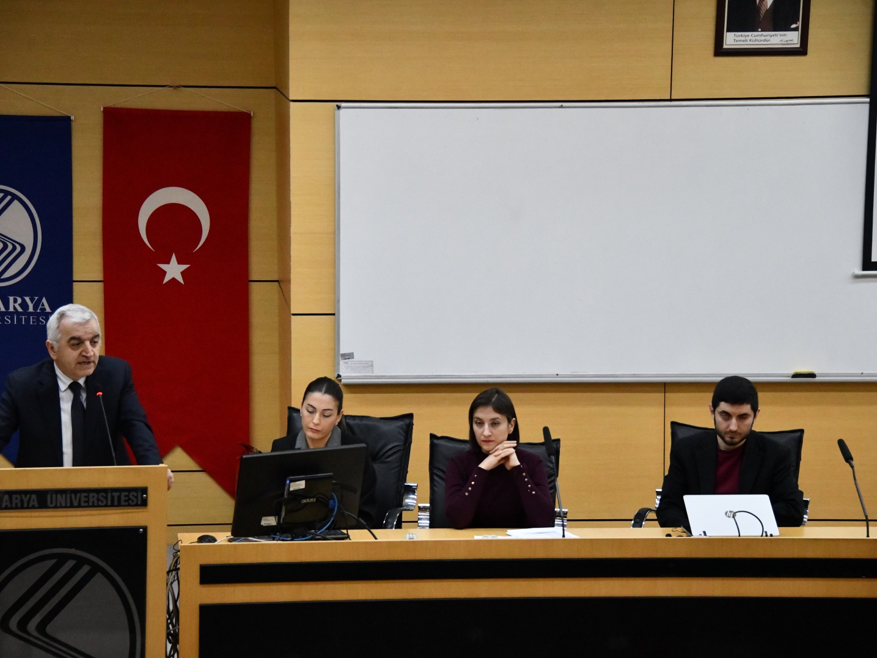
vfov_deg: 13.0
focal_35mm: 114
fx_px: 2888
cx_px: 411
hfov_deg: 17.3
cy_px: 330
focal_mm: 105
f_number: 5.6
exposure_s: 1/125
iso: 10000
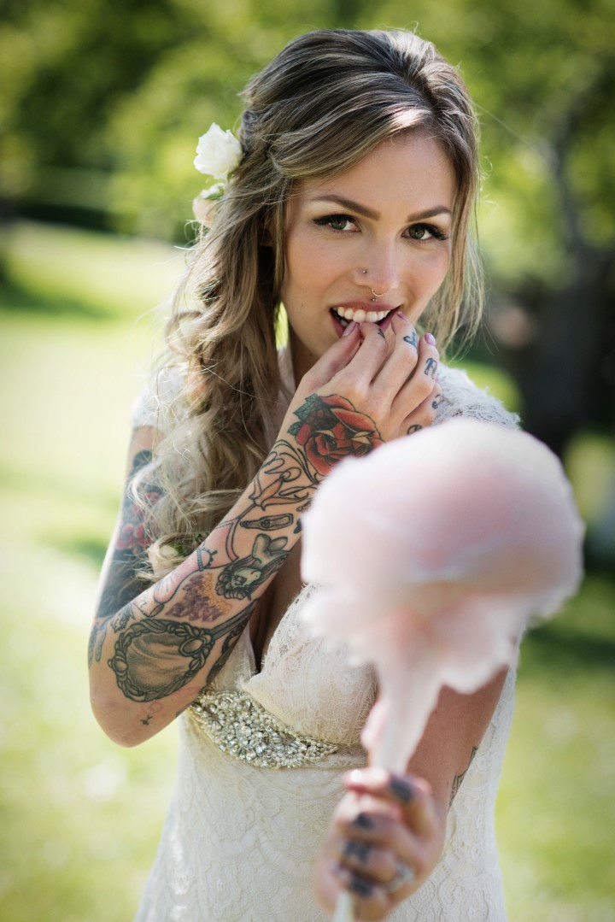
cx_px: 308
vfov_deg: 23.9
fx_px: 2177
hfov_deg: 16.1
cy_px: 461
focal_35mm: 85
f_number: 2.8
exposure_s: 1/1000
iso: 250
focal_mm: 85
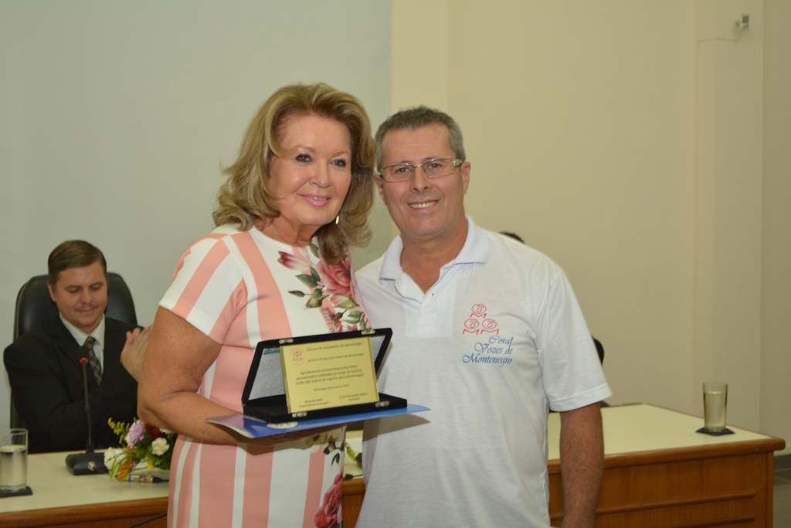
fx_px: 1253
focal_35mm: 57
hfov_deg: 35.0
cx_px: 396
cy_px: 264
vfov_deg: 23.8
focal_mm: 38
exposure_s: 1/60
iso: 640
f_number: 5
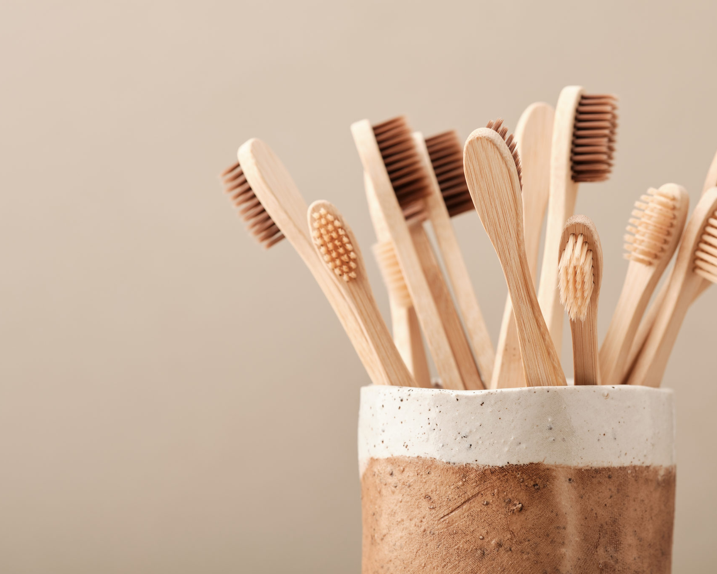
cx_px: 405
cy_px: 288
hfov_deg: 12.6
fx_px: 3247
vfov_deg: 10.1
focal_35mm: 153
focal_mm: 90
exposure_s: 1/160
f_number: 4.5
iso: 200
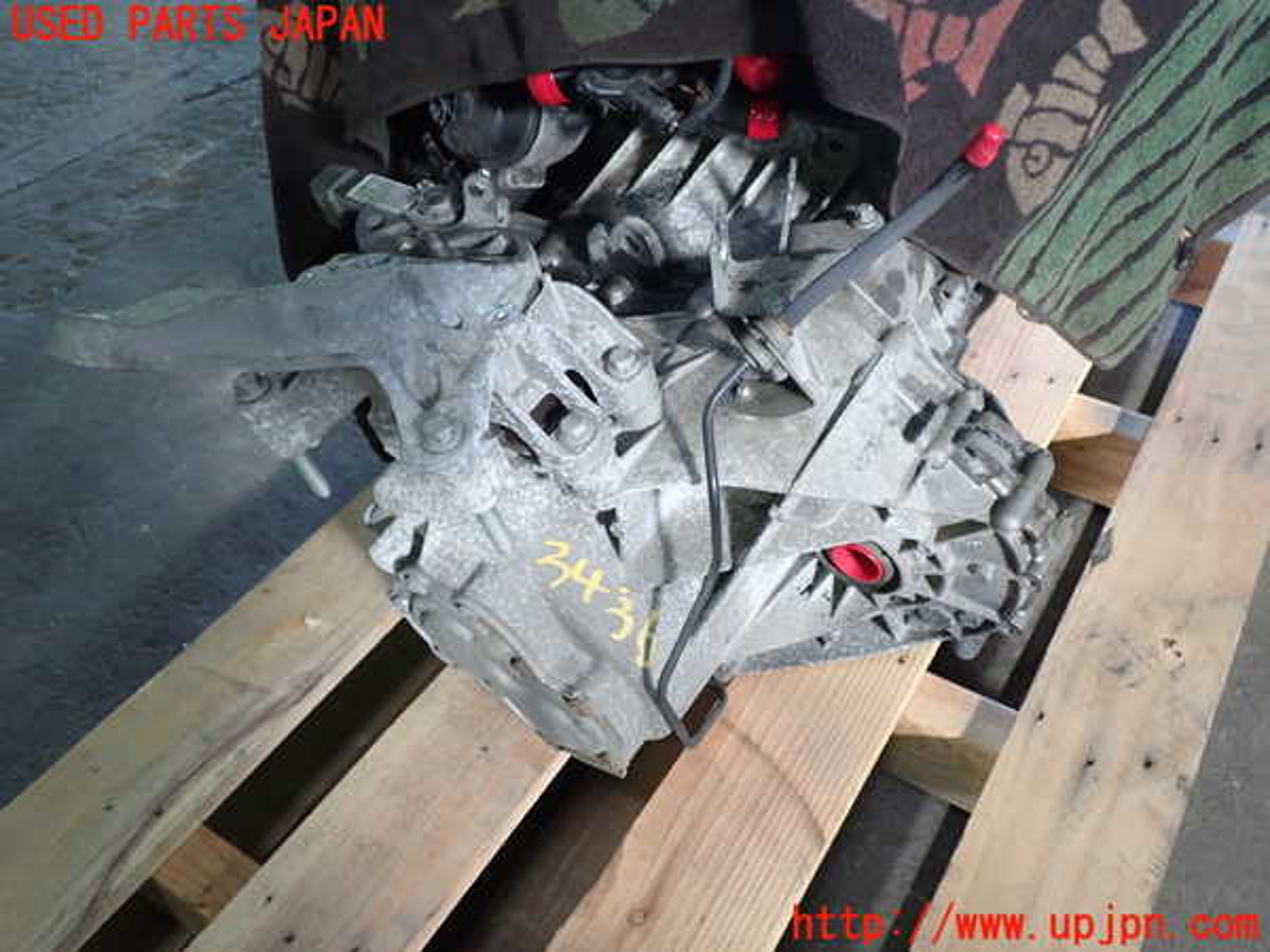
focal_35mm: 30
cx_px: 635
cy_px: 476
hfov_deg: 60.0
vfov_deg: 46.8
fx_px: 1101
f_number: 2.3
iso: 200
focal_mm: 5.4
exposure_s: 1/40
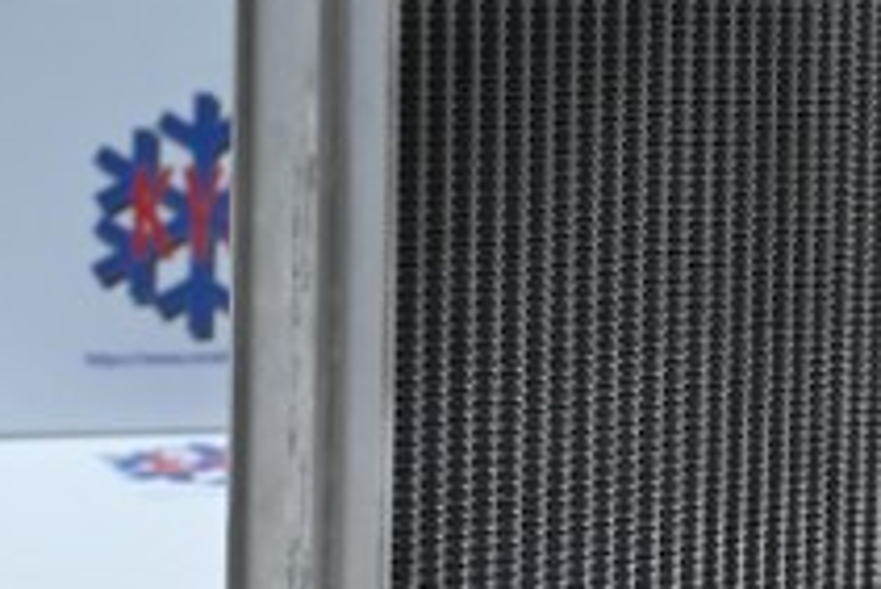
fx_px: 3187
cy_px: 104
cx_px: 630
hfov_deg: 15.7
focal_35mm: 130
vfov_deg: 10.5
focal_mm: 30.5
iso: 1400
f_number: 4.8
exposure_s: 1/125
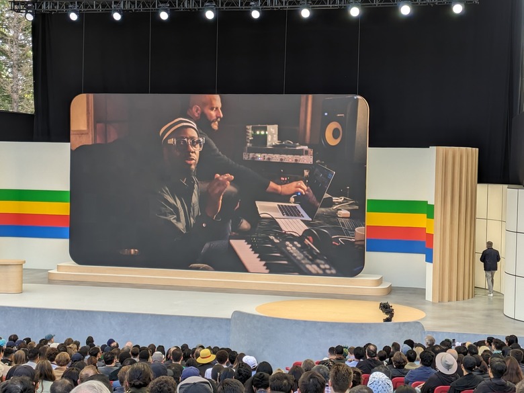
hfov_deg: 38.9
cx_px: 262
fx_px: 742
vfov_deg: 29.7
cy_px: 196
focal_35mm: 49
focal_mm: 4.53
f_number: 1.7
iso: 46
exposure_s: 1/336
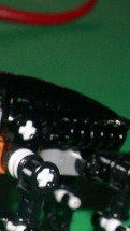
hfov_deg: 9.5
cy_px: 228
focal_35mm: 123
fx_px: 753
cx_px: -90
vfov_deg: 17.1
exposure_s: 1/60
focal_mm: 8
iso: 100
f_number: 7.6
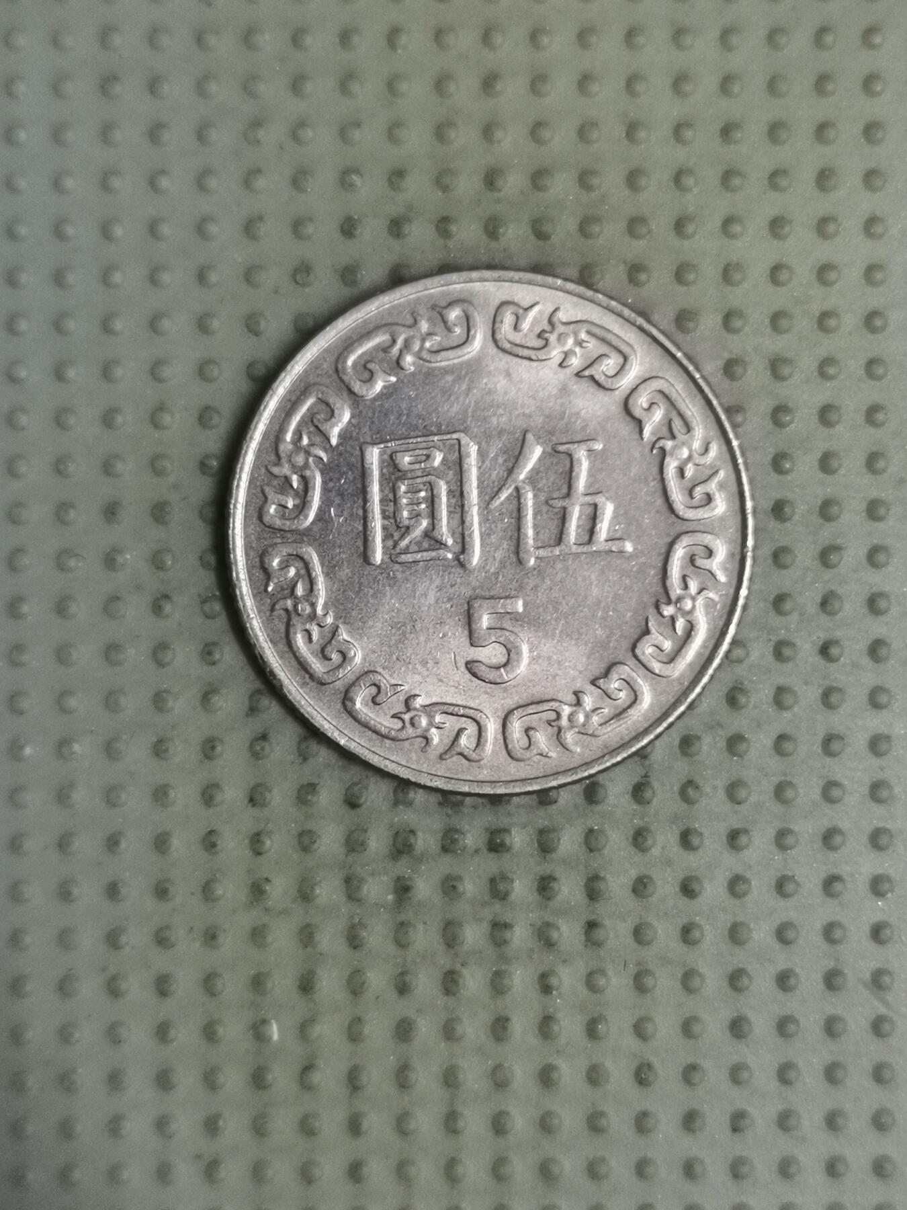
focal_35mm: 52
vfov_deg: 36.8
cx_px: 454
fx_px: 1817
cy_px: 605
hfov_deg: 28.0
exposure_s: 1/25.7
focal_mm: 4.75
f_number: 1.8
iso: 500
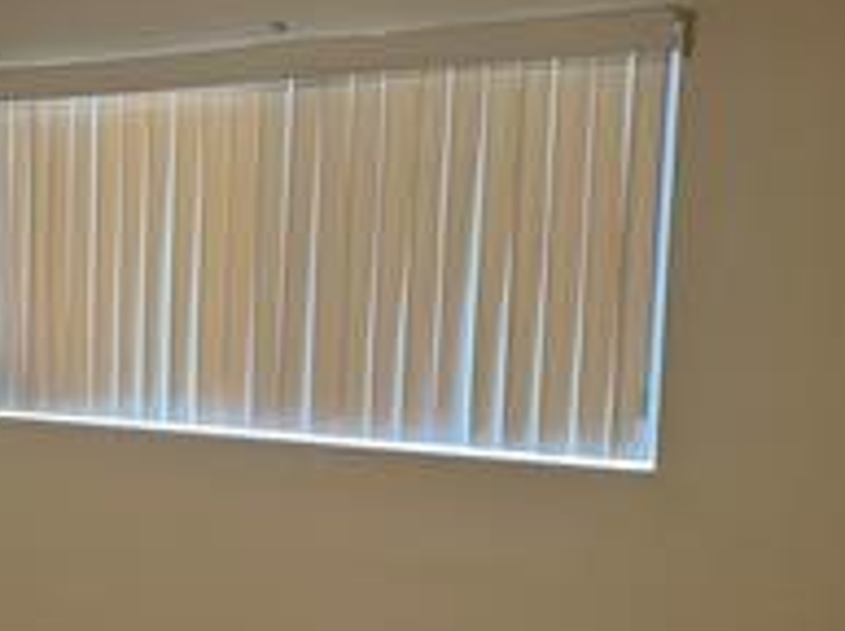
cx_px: -31
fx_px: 1364
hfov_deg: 31.4
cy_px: 410
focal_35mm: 56
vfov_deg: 25.9
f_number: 1.78
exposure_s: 1/60
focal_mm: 6.86
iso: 125
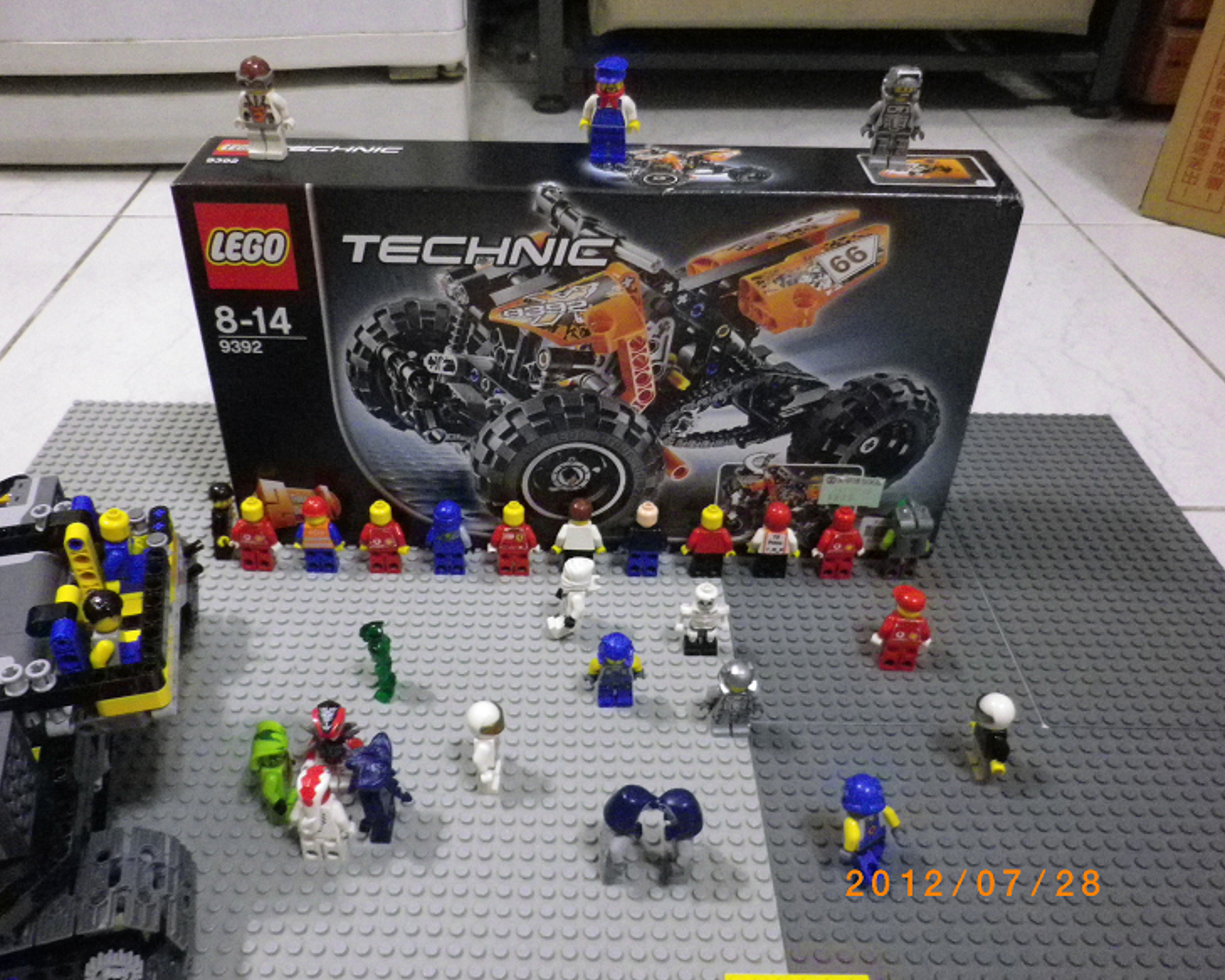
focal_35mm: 30
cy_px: 496
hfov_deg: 58.7
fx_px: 1088
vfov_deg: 48.5
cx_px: 560
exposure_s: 1/25
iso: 800
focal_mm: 5
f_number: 3.2
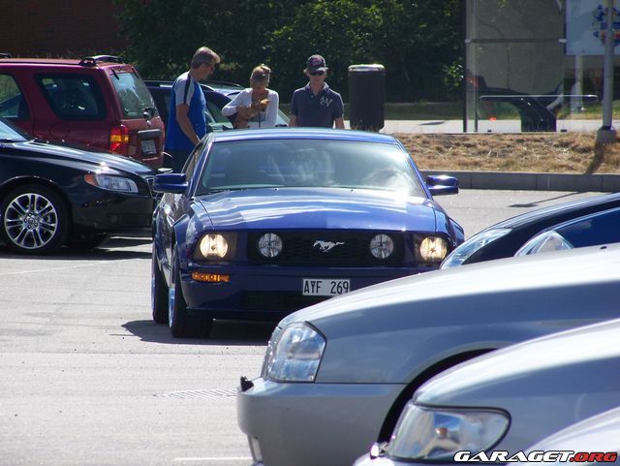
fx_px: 6040
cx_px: 310
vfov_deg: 4.4
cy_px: 233
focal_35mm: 337
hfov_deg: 5.9
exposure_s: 1/800
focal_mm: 55.9
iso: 80
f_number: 5
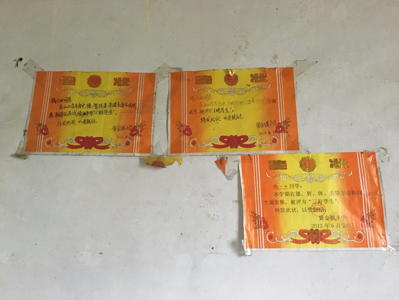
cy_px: 150
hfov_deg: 61.7
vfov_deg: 48.2
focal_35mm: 29
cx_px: 200
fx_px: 334
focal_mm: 4.15
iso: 250
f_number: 2.2
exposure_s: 1/17
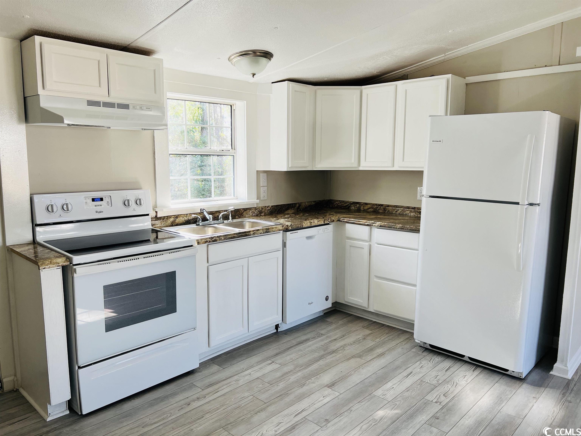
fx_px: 436
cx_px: 290
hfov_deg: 67.3
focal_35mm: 26
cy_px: 218
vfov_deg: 53.1
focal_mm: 5.7
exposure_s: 1/166
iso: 50
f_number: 1.5
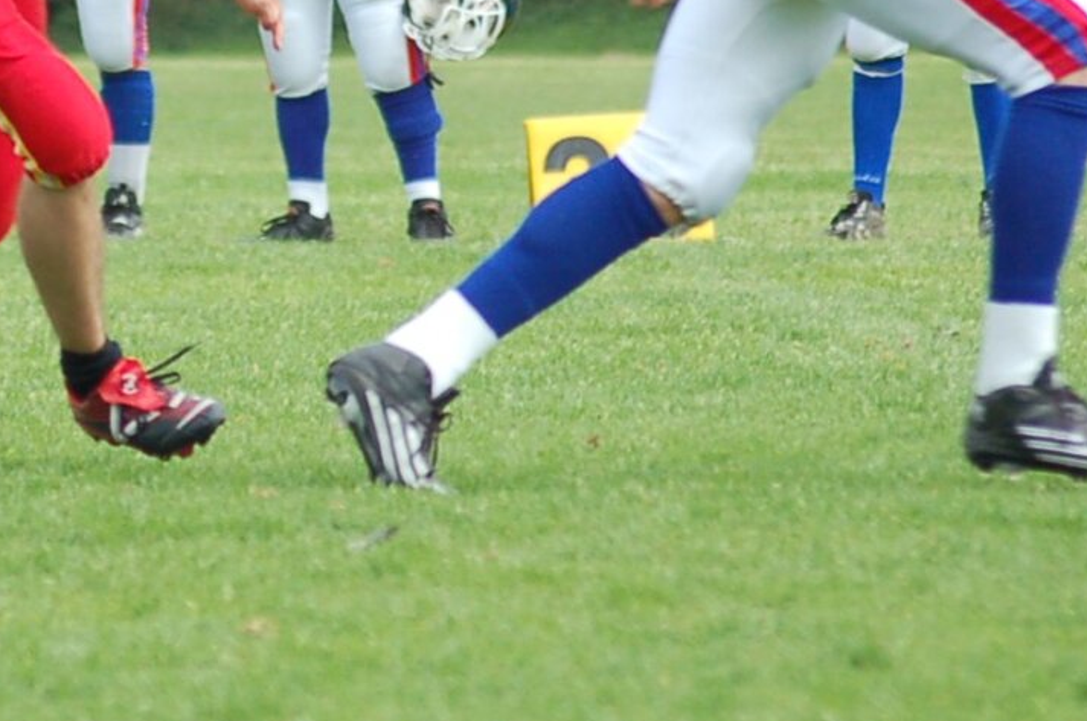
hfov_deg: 3.0
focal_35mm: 694
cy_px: -120
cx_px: 29
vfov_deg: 2.0
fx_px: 20922
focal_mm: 150
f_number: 4.5
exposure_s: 1/800
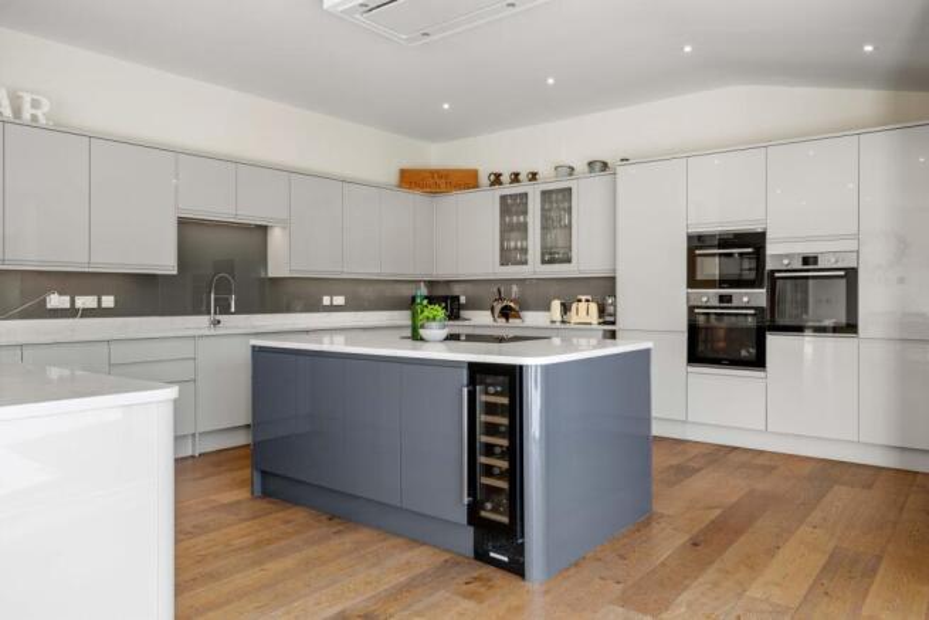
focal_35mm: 24
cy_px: 310
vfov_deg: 53.2
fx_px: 619
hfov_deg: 73.7
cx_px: 464
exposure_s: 1/15
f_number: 8
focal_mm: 24
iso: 500
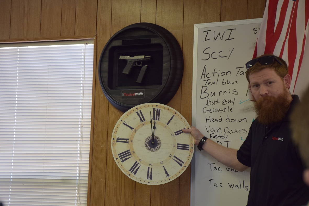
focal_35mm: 85
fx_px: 730
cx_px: 153
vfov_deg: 16.1
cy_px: 102
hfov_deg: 23.9
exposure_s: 1/60
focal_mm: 56
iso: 500
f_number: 4.8
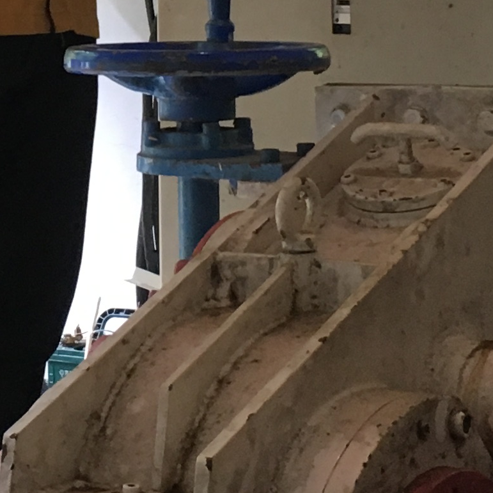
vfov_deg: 12.9
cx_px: 90
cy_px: 13
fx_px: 2159
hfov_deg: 13.0
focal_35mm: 134
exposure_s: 1/33
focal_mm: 4.15
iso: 125
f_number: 2.2
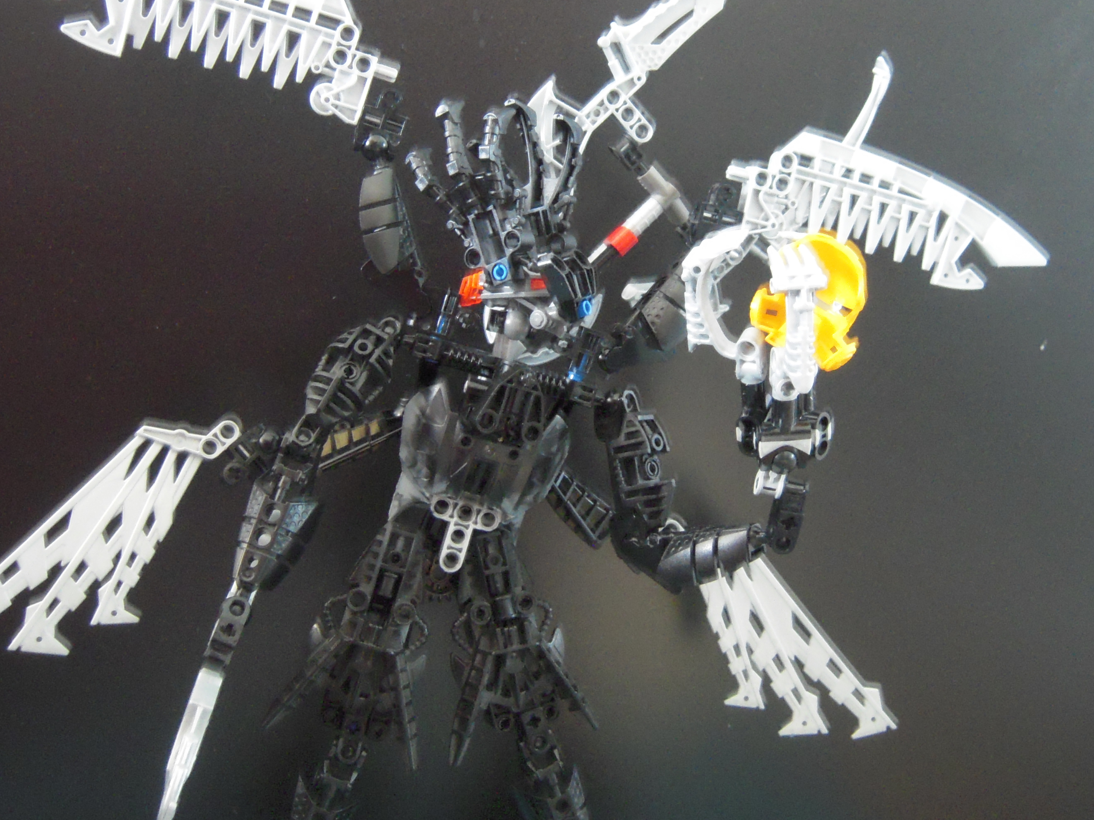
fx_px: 1612
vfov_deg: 28.5
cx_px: 625
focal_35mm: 51
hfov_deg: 37.4
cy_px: 316
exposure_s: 1/1.6
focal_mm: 6.5
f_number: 3
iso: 800
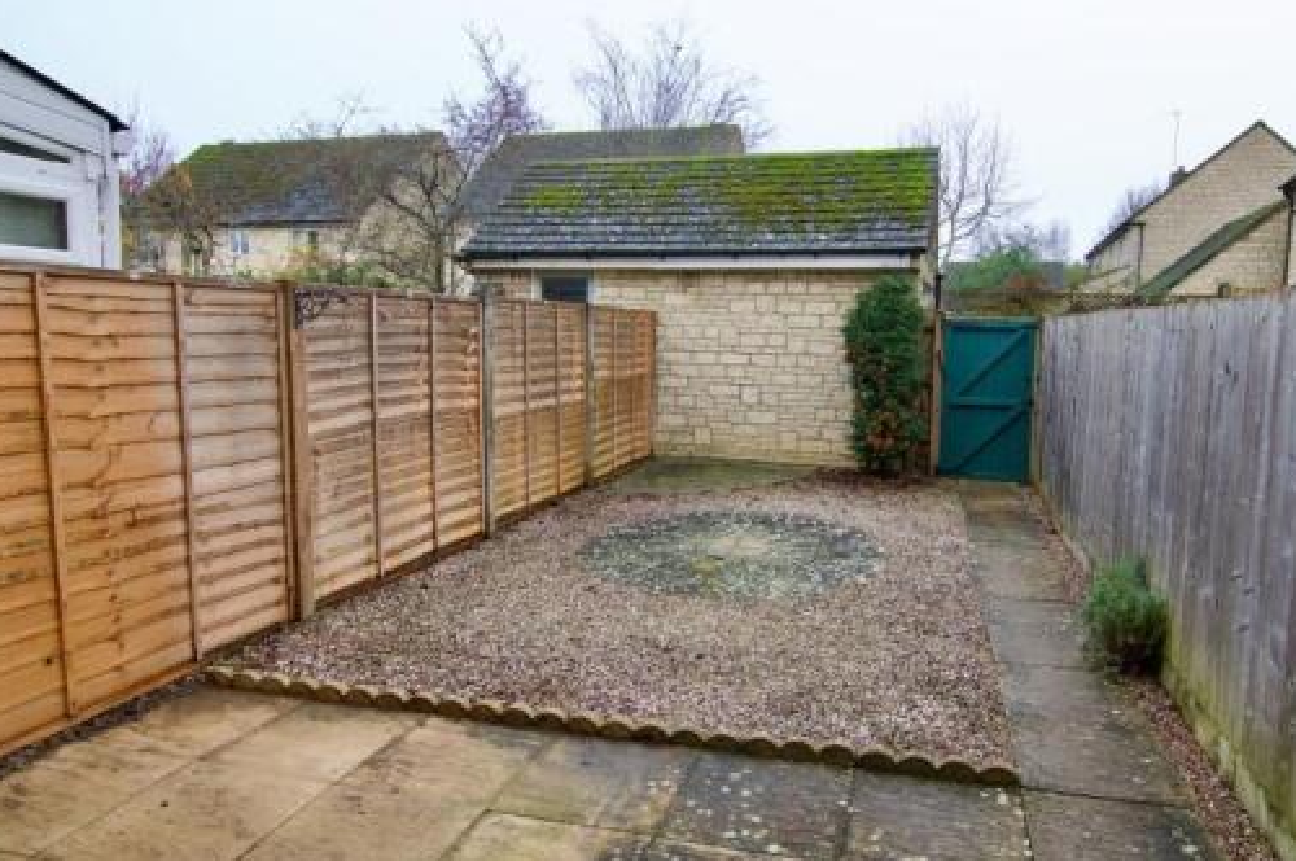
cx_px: 752
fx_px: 779
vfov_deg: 57.8
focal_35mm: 22
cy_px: 438
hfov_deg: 78.9
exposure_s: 1/125
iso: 360
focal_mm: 11
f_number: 5.6
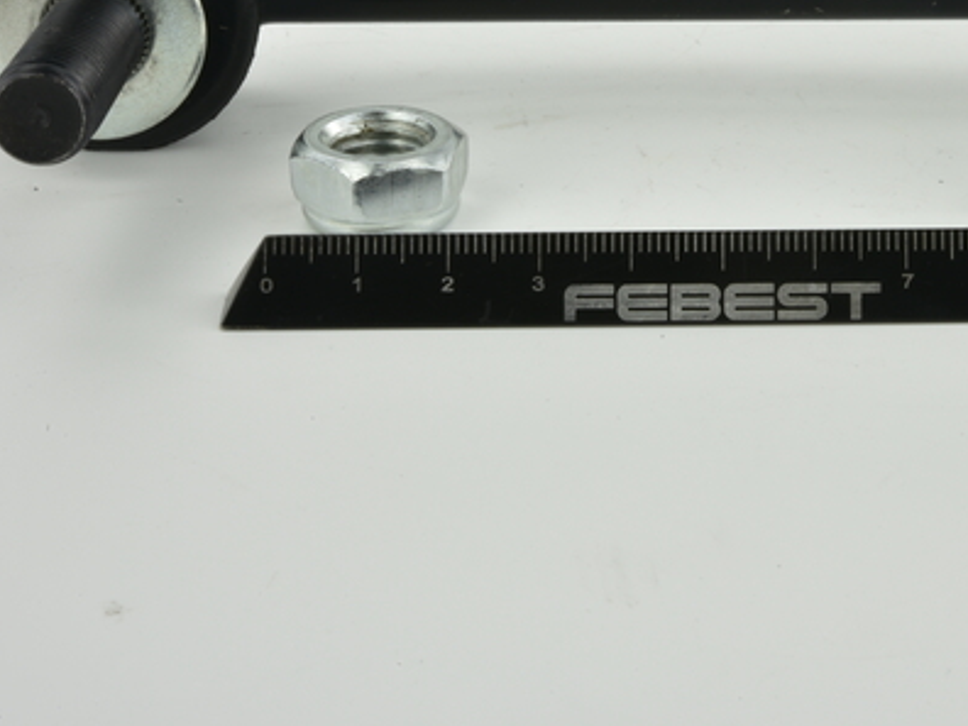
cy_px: 142
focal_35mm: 105
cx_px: 716
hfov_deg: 18.6
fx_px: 2936
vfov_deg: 14.0
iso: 64
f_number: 36
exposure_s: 1/2.5
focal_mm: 60
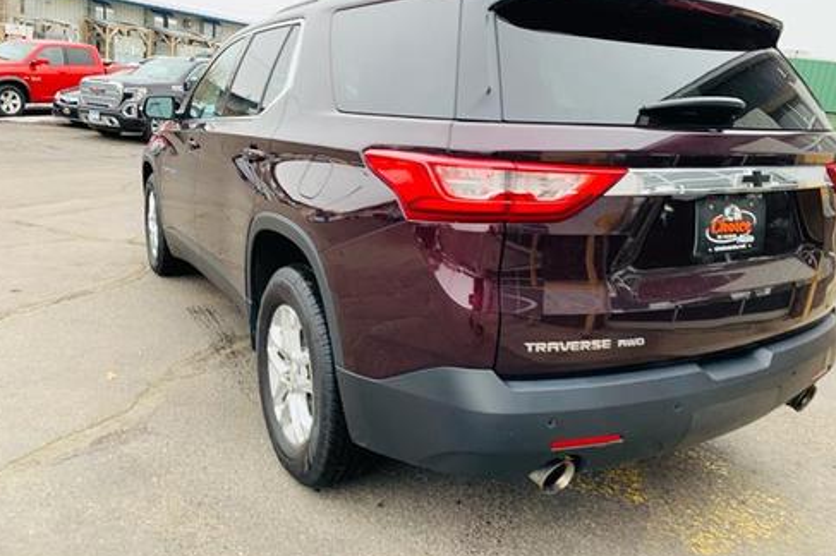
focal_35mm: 28
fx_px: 650
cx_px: 421
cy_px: 245
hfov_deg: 65.5
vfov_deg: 46.3
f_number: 1.8
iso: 25
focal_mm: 4.25
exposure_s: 1/121
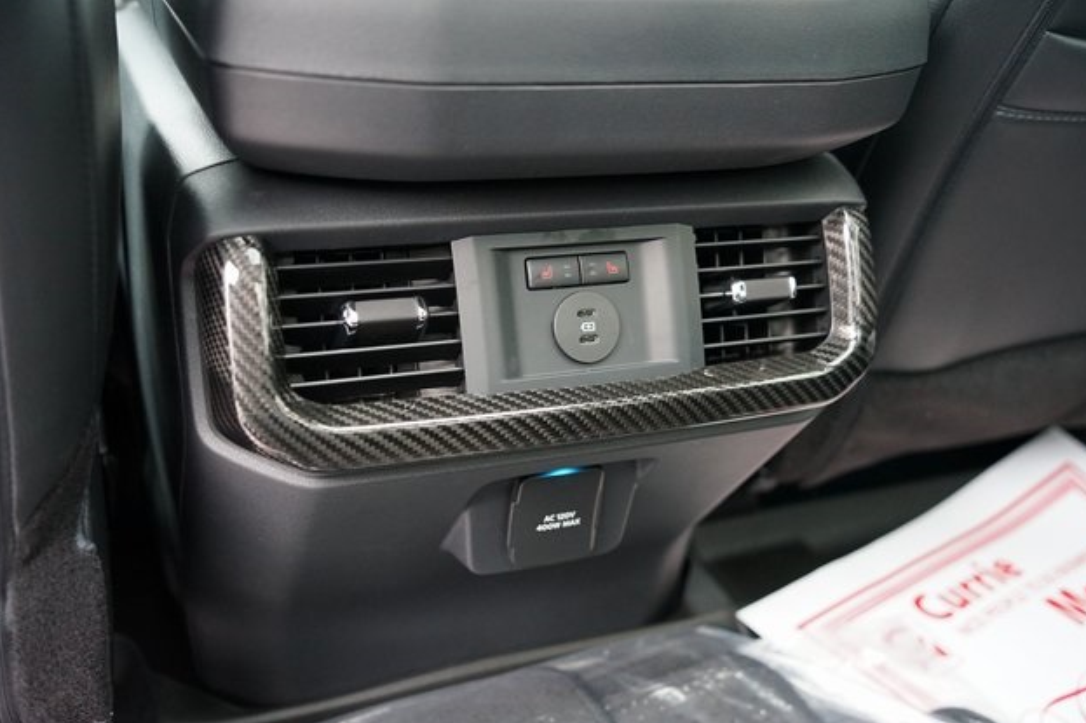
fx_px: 1116
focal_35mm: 37
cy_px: 370
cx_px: 551
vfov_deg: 35.9
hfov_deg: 51.9
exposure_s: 1/160
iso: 3200
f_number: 3.2
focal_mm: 36
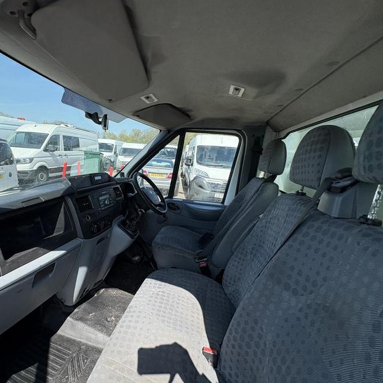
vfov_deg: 84.0
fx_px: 213
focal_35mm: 17
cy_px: 194
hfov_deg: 82.4
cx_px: 143
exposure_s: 1/944
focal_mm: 2.22
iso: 64
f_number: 2.2
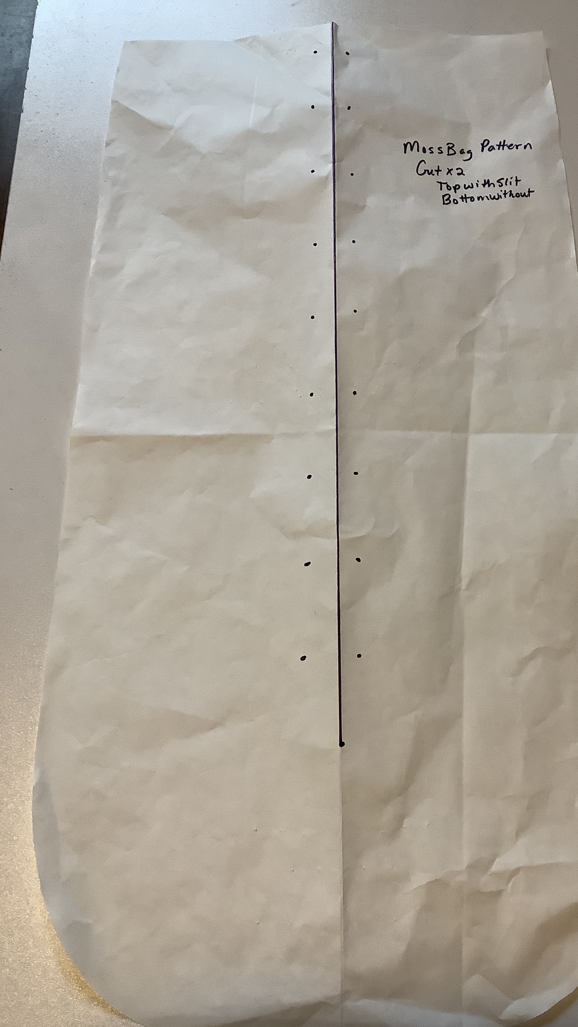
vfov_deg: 58.0
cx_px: 366
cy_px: 514
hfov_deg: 34.5
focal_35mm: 34
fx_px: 926
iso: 160
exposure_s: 1/60
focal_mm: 3.3
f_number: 2.4
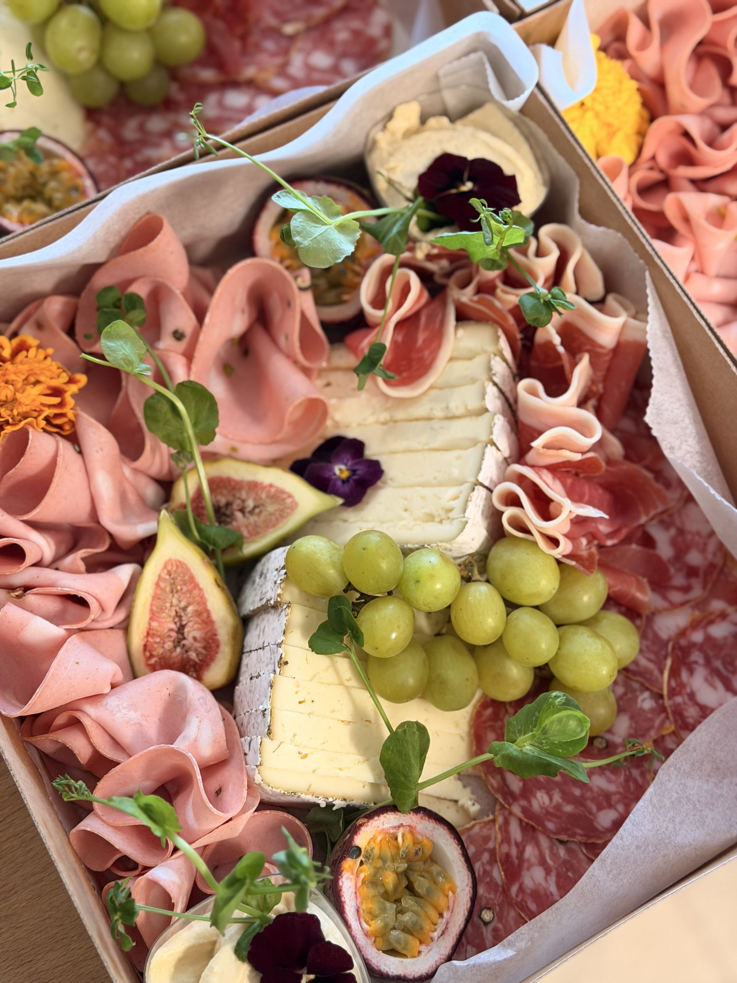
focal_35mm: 48
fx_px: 1363
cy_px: 492
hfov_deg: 30.3
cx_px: 368
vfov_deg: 39.7
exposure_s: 1/50
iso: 250
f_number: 1.78
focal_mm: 6.76
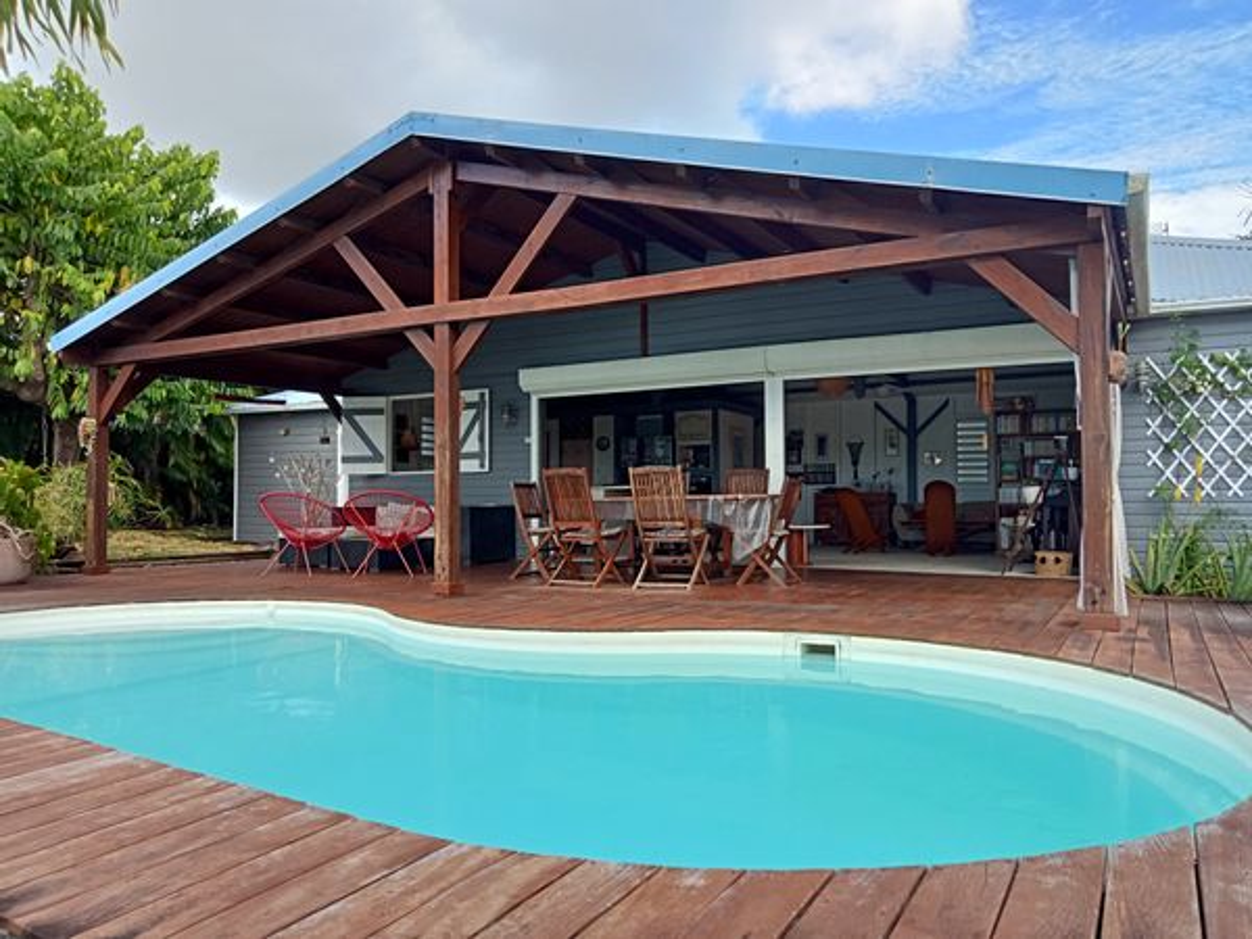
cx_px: 626
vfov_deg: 49.7
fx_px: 1013
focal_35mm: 28
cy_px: 470
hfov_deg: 63.4
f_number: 2.2
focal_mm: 3.46
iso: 100
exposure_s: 1/269
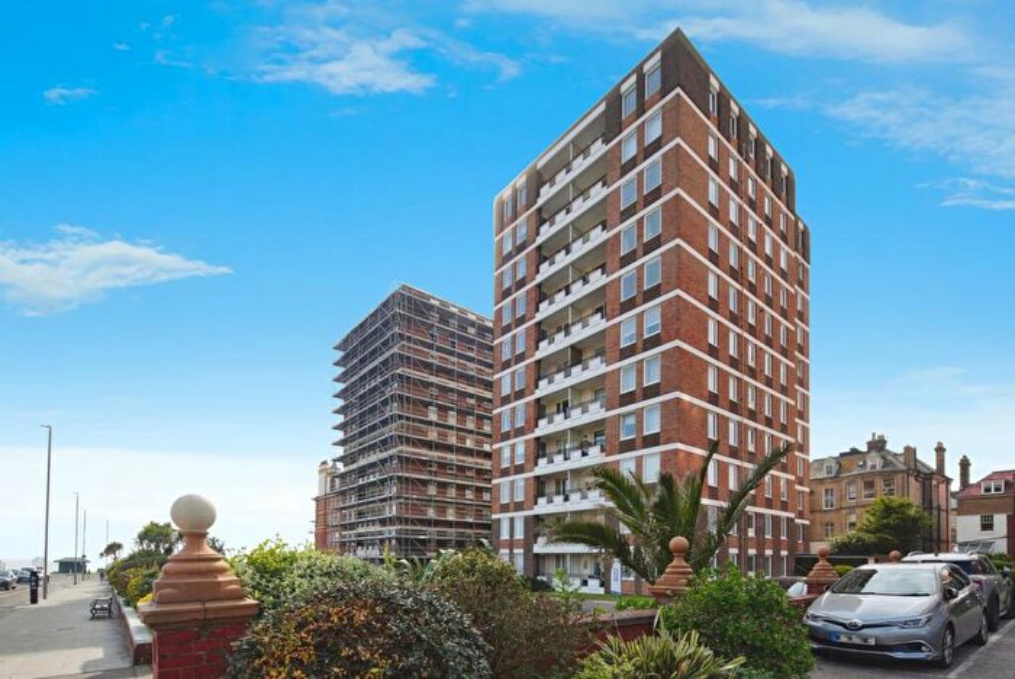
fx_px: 480
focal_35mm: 17
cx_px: 508
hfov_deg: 93.2
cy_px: 340
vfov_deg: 70.5
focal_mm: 17
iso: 640
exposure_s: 1/640
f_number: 11
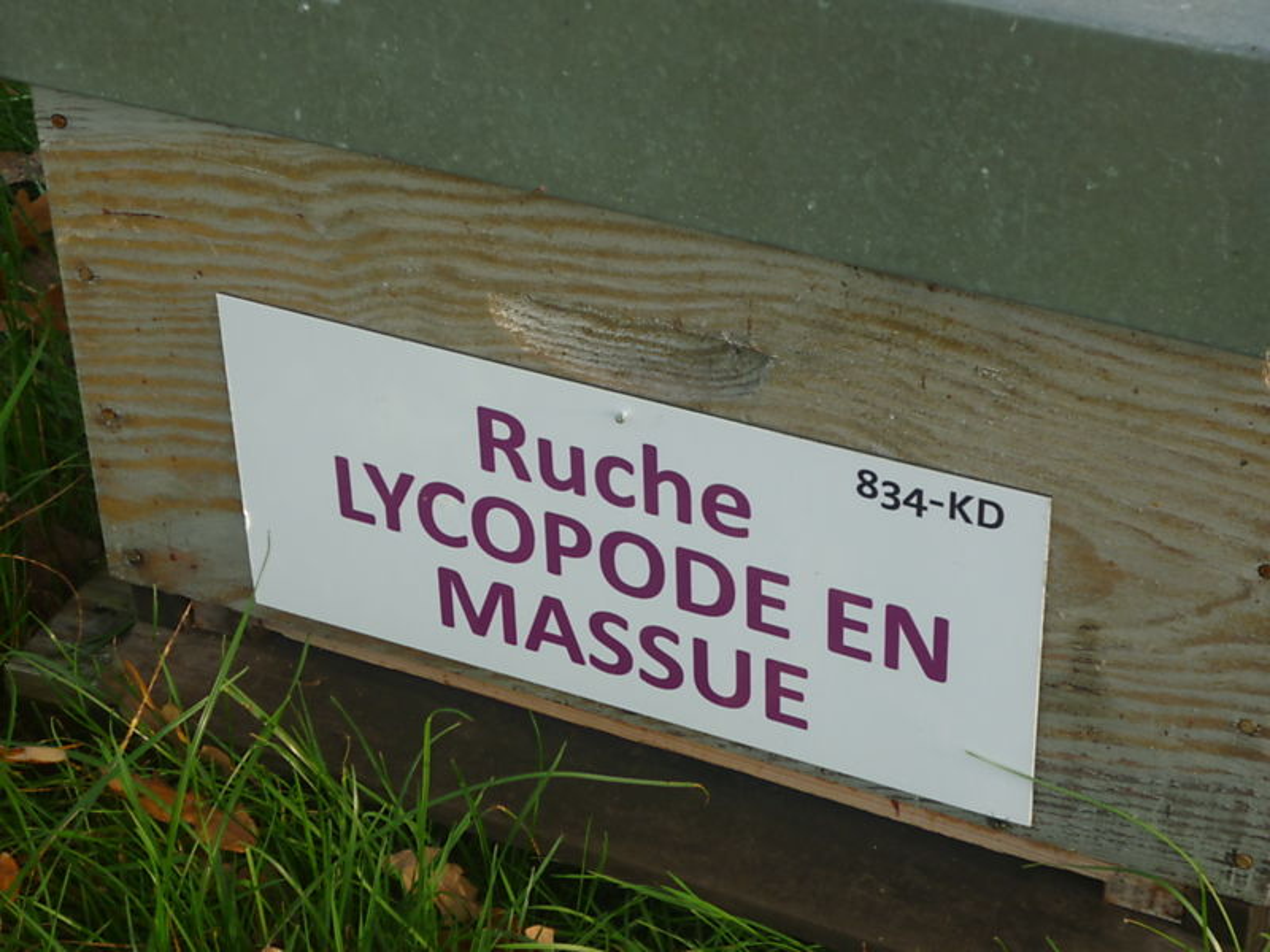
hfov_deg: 22.8
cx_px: 635
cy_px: 476
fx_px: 3155
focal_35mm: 86
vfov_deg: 17.2
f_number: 4.4
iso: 80
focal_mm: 14.2
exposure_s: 1/250
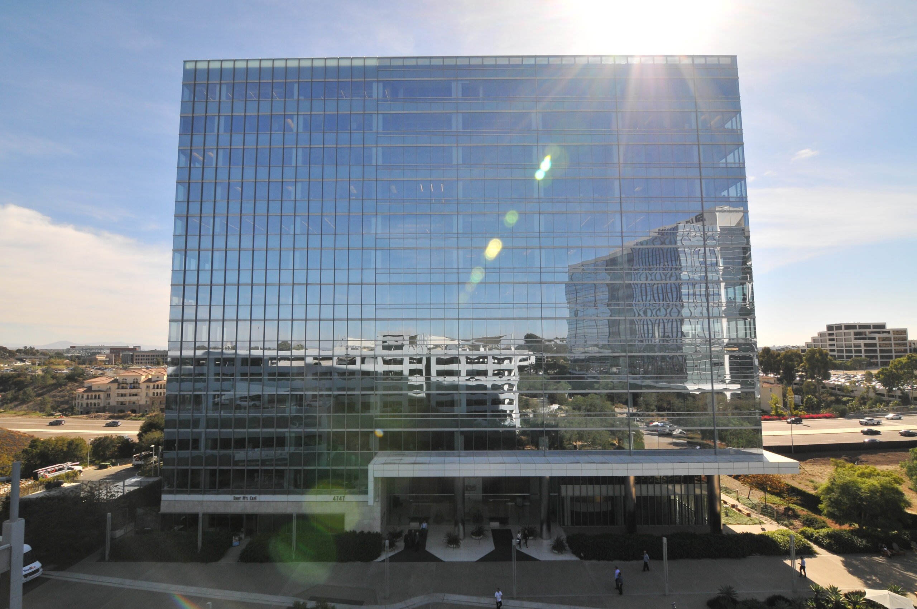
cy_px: 304
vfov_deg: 71.9
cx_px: 458
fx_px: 420
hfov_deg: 95.1
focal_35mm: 16
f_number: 10
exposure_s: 1/400
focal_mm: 11
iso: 400
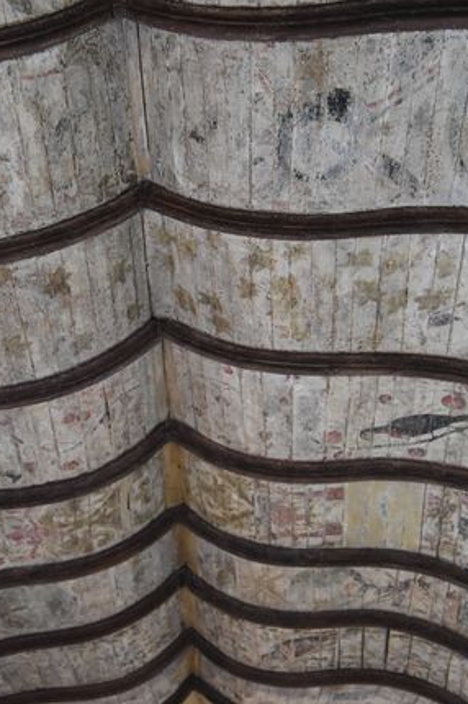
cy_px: 309
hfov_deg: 30.4
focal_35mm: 44
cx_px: 181
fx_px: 859
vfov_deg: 44.4
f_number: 3.5
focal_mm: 18
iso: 1800
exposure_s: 1/60
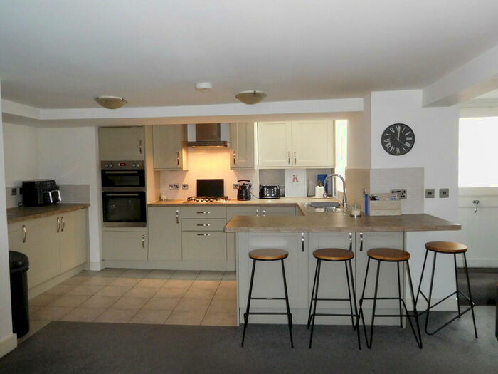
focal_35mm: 25
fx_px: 360
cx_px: 249
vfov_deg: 54.9
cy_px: 187
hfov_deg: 69.4
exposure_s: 1/30
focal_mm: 4.5
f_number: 3.4
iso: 500
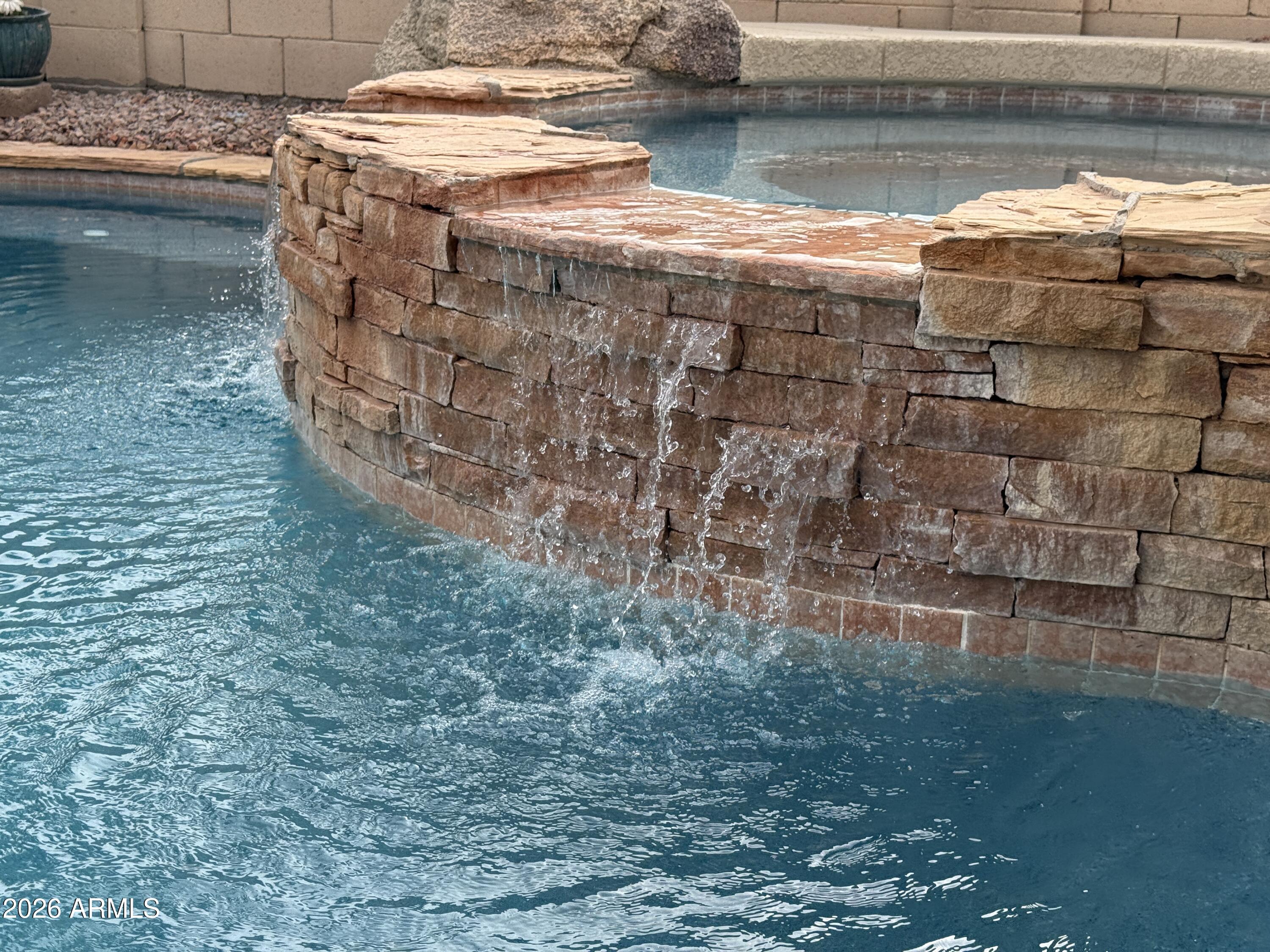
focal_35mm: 48
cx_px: 635
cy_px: 476
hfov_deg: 39.7
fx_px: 1761
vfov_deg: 30.3
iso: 80
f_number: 1.78
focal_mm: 6.76
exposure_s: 1/1642
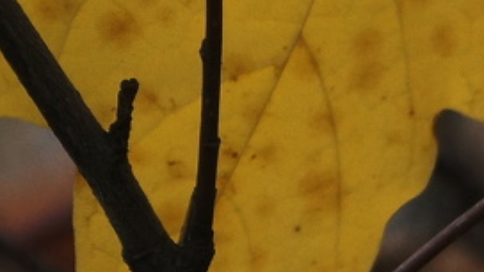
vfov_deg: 3.0
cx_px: 48
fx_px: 5185
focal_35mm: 404
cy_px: -148
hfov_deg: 5.3
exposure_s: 1/1250
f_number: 5.6
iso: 800
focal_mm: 50
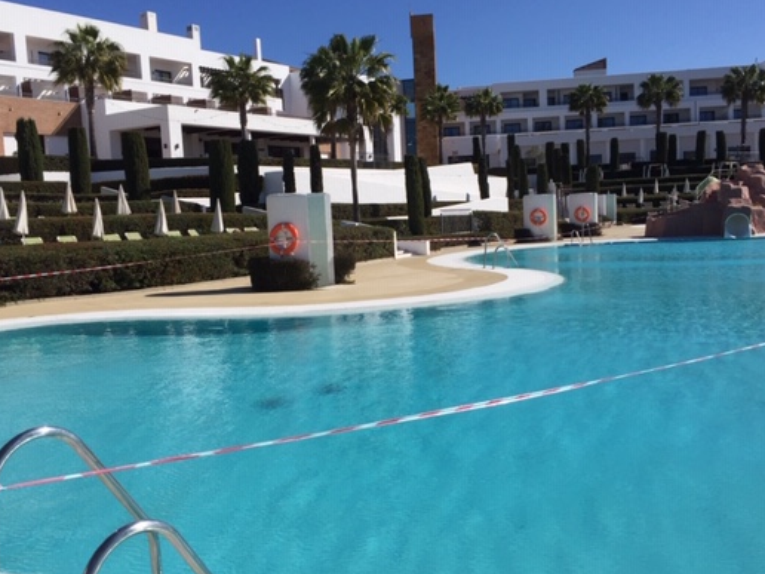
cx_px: 365
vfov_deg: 39.7
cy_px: 294
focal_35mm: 36
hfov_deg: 51.3
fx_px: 796
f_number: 2.2
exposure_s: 1/4405
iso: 32
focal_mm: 4.15
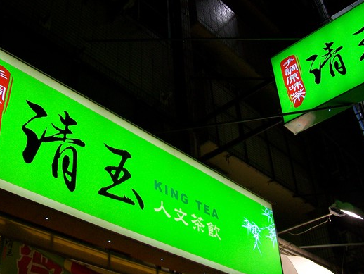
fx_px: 442
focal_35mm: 42
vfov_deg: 34.3
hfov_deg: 44.8
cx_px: 171
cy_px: 156
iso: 128
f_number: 2.7
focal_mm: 6.1
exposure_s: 1/60
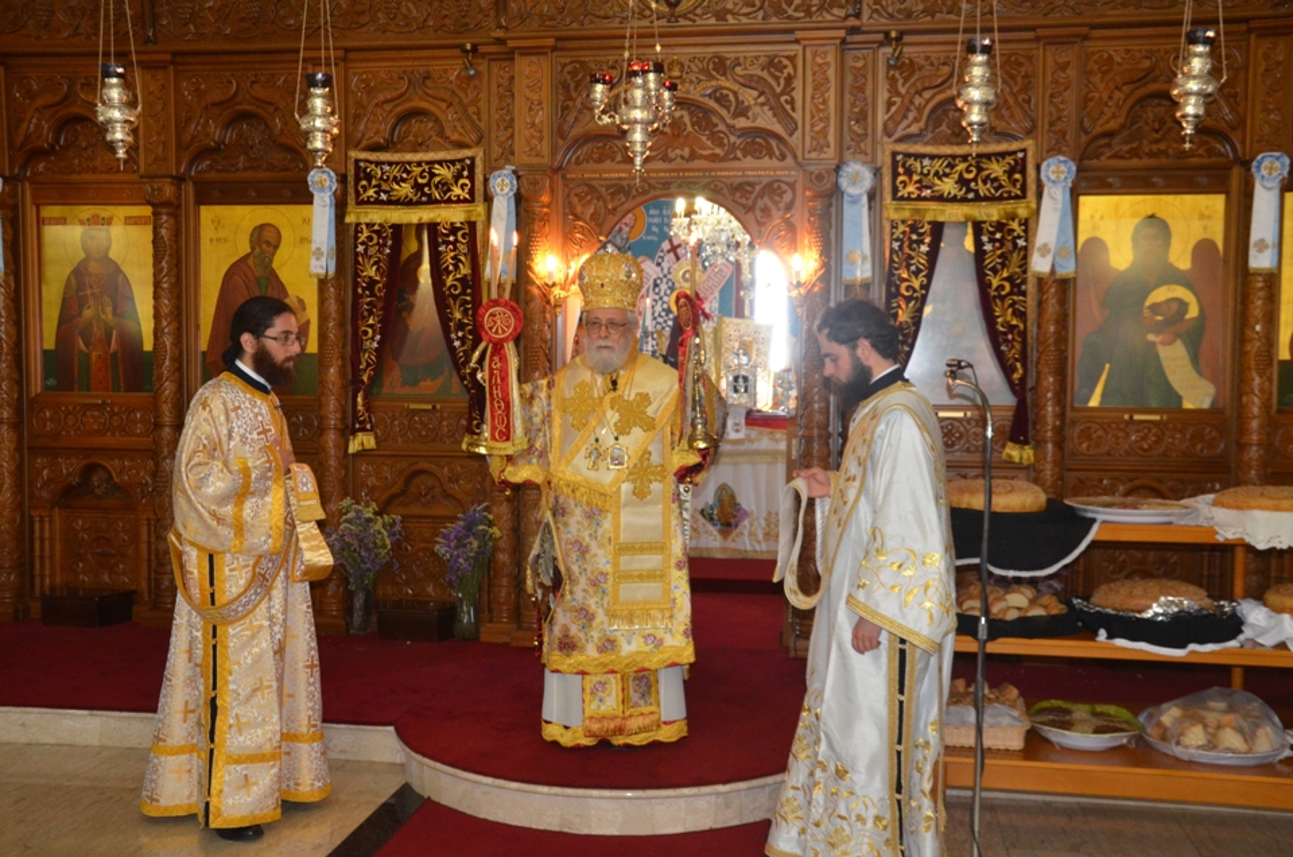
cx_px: 646
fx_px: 1344
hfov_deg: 51.4
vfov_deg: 35.3
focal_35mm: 38
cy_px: 428
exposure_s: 1/60
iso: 2000
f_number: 6.3
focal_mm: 25
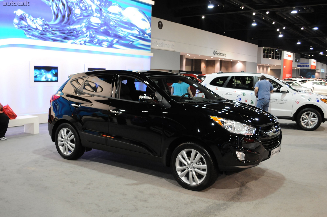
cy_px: 108
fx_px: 327
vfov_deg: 36.8
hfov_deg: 53.2
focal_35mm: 36
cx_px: 164
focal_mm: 24
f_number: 4
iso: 800
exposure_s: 1/30
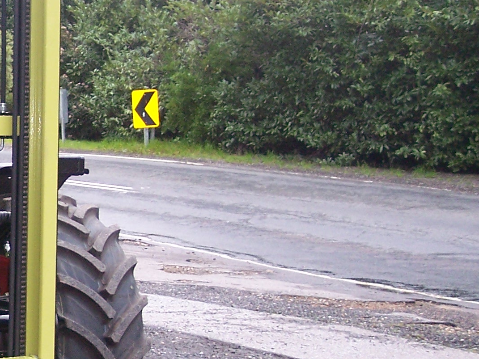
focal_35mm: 104
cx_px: -155
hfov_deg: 17.6
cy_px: 223
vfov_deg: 14.2
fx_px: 1439
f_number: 2.8
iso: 140
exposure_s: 1/60
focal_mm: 8
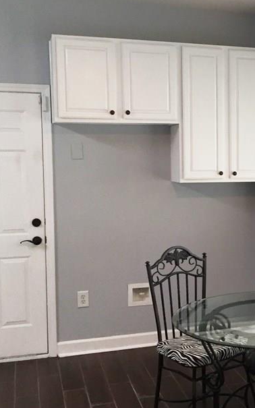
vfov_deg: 38.9
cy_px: 209
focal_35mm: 52
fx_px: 578
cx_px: 235
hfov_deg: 24.1
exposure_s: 1/30
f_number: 2.2
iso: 50
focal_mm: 4.15
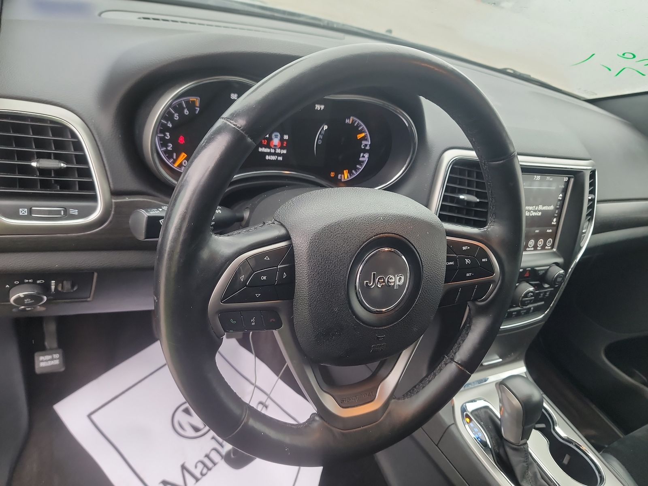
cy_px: 243
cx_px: 324
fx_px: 449
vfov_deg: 56.8
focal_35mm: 24
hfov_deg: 71.6
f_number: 1.8
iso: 342
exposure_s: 1/59
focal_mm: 6.7
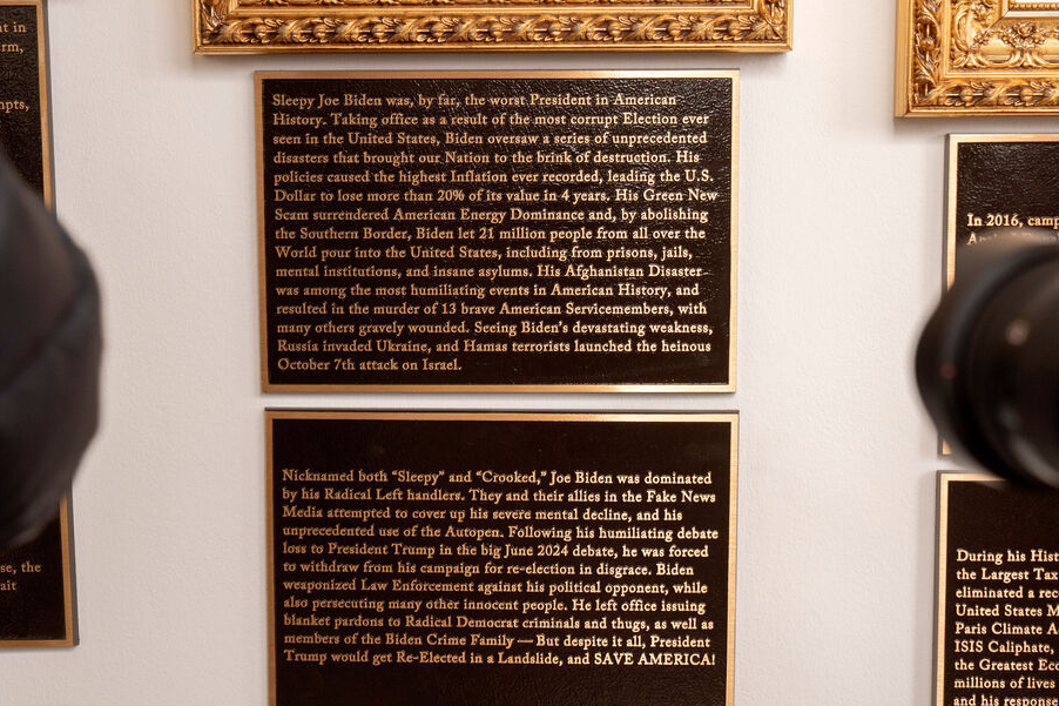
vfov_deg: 21.6
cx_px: 498
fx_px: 1853
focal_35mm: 63
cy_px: 374
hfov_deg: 31.9
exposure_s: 1/320
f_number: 5
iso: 2000
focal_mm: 58
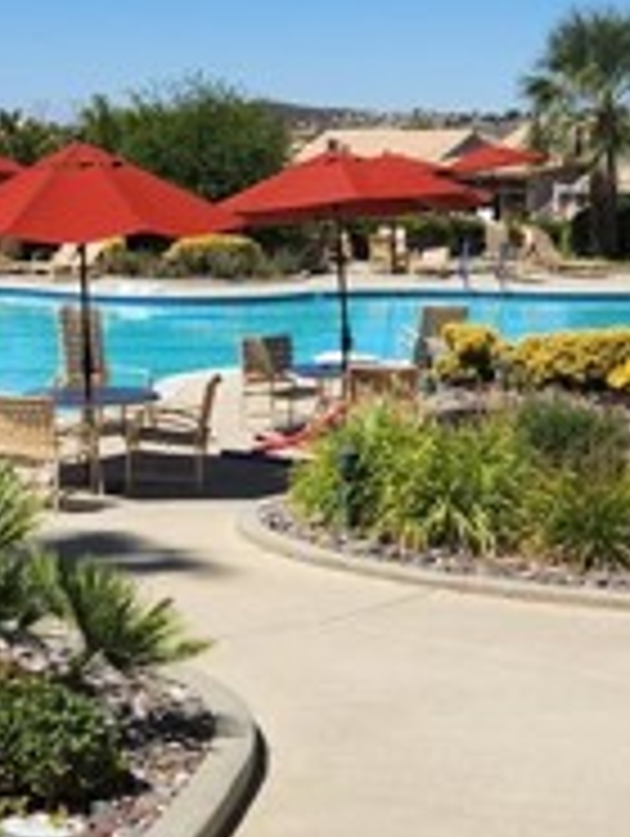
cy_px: 423
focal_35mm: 79
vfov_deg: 24.7
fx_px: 1913
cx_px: 68
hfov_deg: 18.4
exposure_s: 1/2216
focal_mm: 5.4
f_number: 1.8
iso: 20
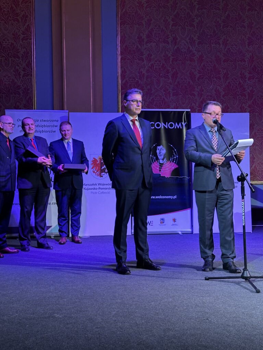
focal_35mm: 48
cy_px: 175
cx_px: 132
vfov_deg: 39.7
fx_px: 486
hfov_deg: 30.3
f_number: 1.78
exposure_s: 1/40
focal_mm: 6.86
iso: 320
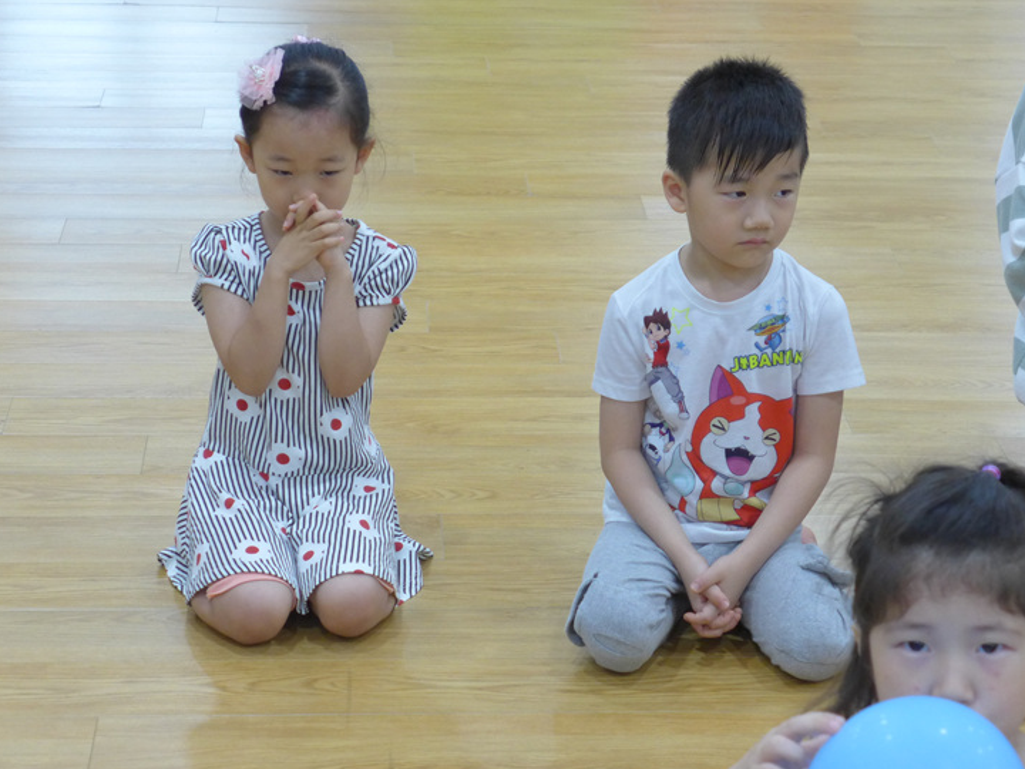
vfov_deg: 14.8
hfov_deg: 19.6
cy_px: 346
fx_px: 2961
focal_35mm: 100
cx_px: 550
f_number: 2.3
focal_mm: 17.7
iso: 400
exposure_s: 1/125
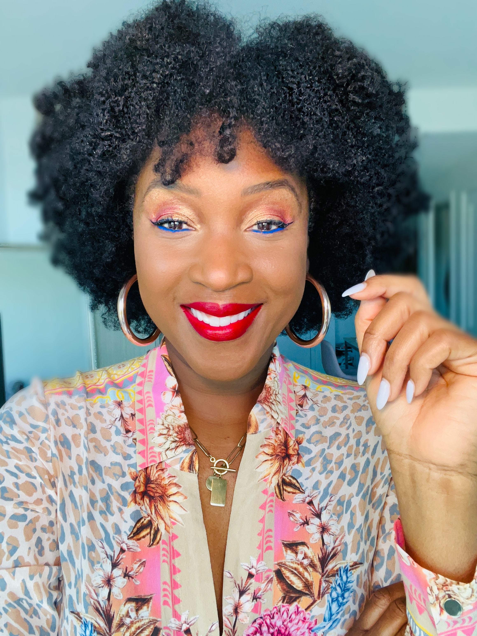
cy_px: 318
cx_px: 238
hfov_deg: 46.8
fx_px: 551
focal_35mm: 30
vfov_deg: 60.0
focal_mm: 2.71
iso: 200
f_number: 2.2
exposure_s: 1/60
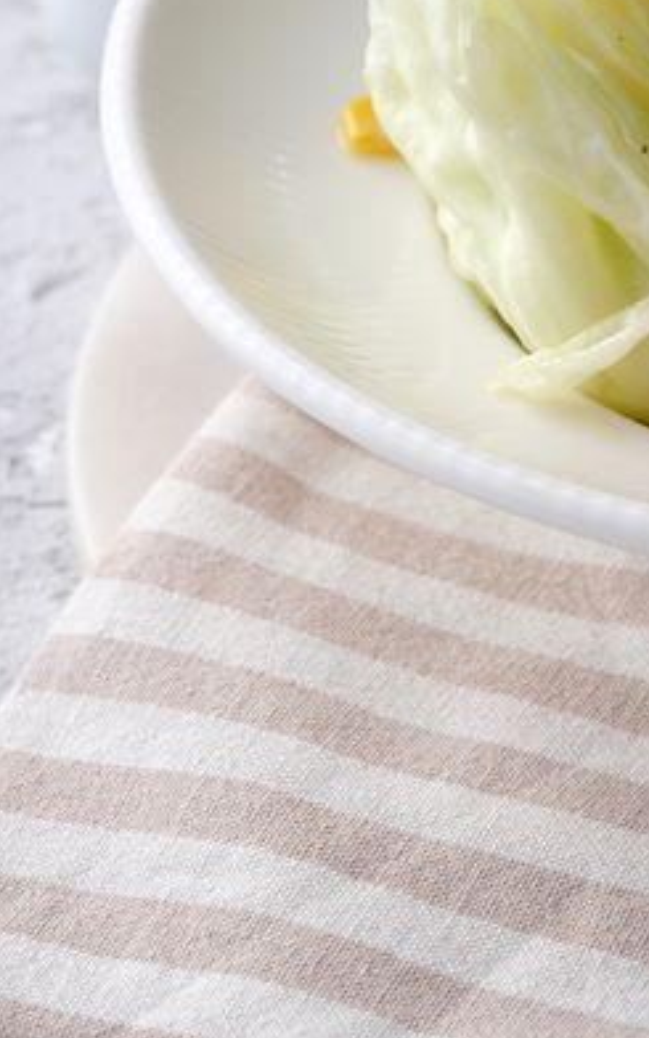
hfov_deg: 4.9
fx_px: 7443
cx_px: 1219
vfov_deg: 8.0
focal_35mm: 263
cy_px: 154
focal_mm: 120
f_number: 10
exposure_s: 1/100
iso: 400
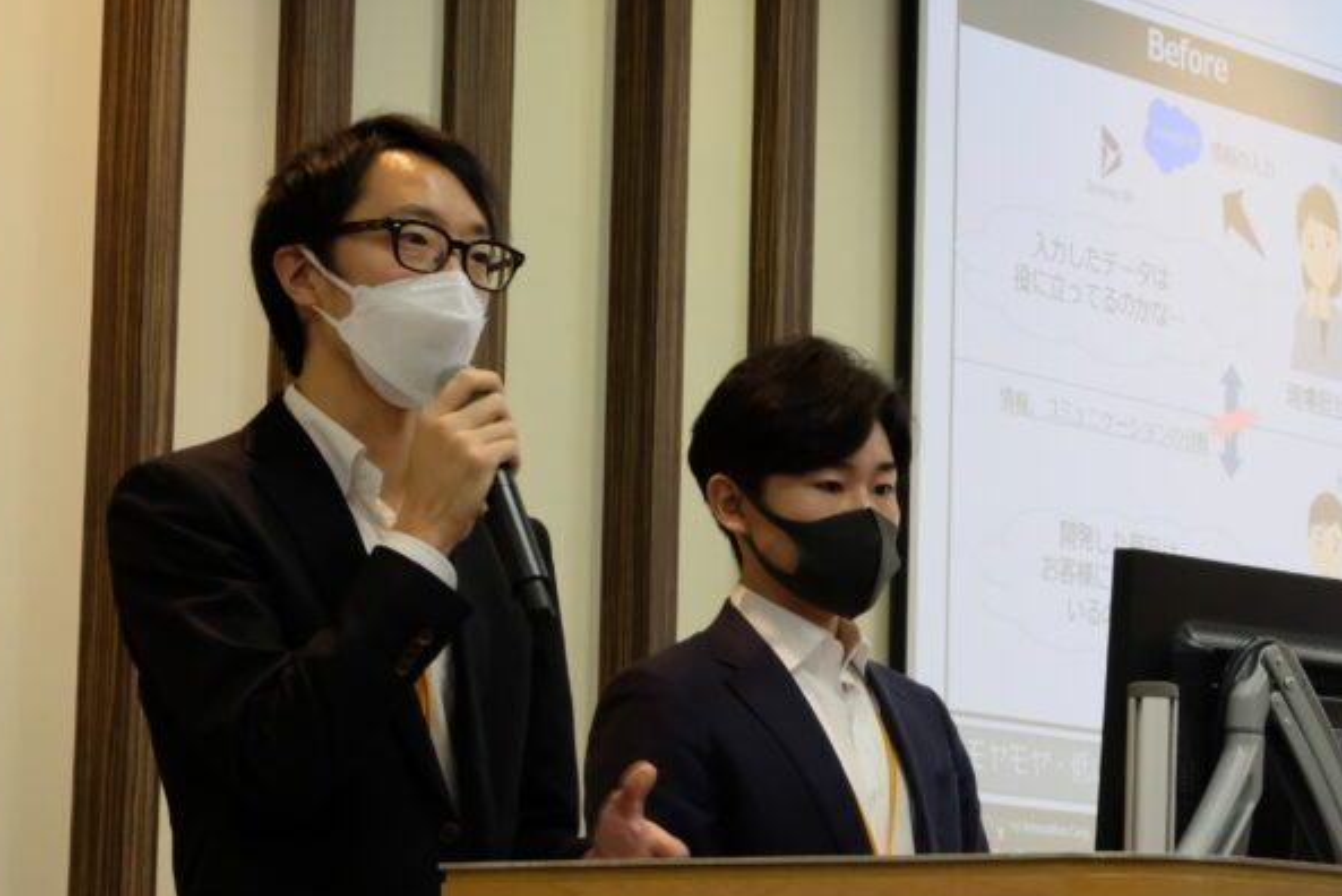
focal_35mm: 126
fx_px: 4699
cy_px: 481
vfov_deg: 10.9
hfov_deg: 16.2
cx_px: 837
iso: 3200
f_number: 11
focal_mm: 48.4
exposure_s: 1/45
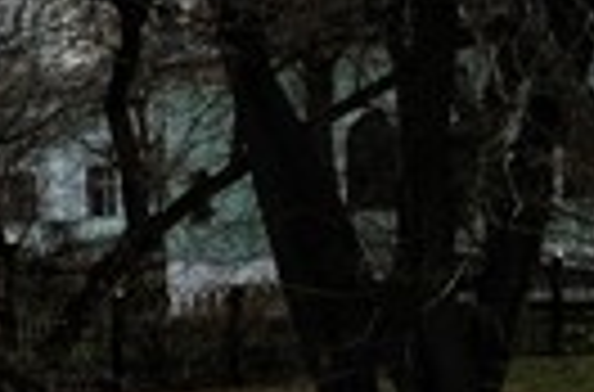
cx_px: -1184
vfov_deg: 11.0
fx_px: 2022
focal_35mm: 123
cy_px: 390
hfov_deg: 11.0
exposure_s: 1/400
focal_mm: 12
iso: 320
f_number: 8
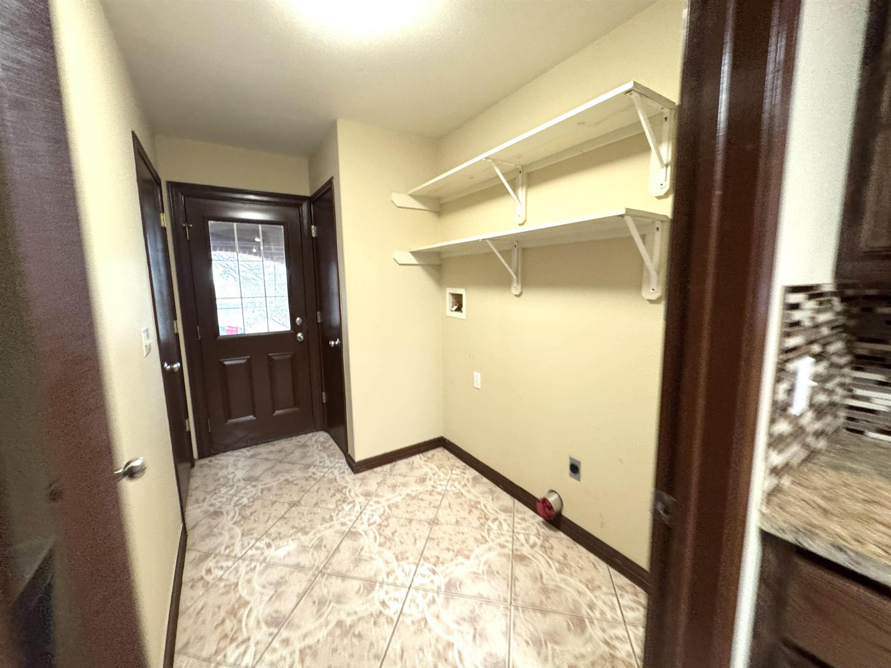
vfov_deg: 85.7
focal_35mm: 14
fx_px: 360
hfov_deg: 102.1
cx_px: 446
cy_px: 334
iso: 320
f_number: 2.2
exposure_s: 1/60
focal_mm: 2.22
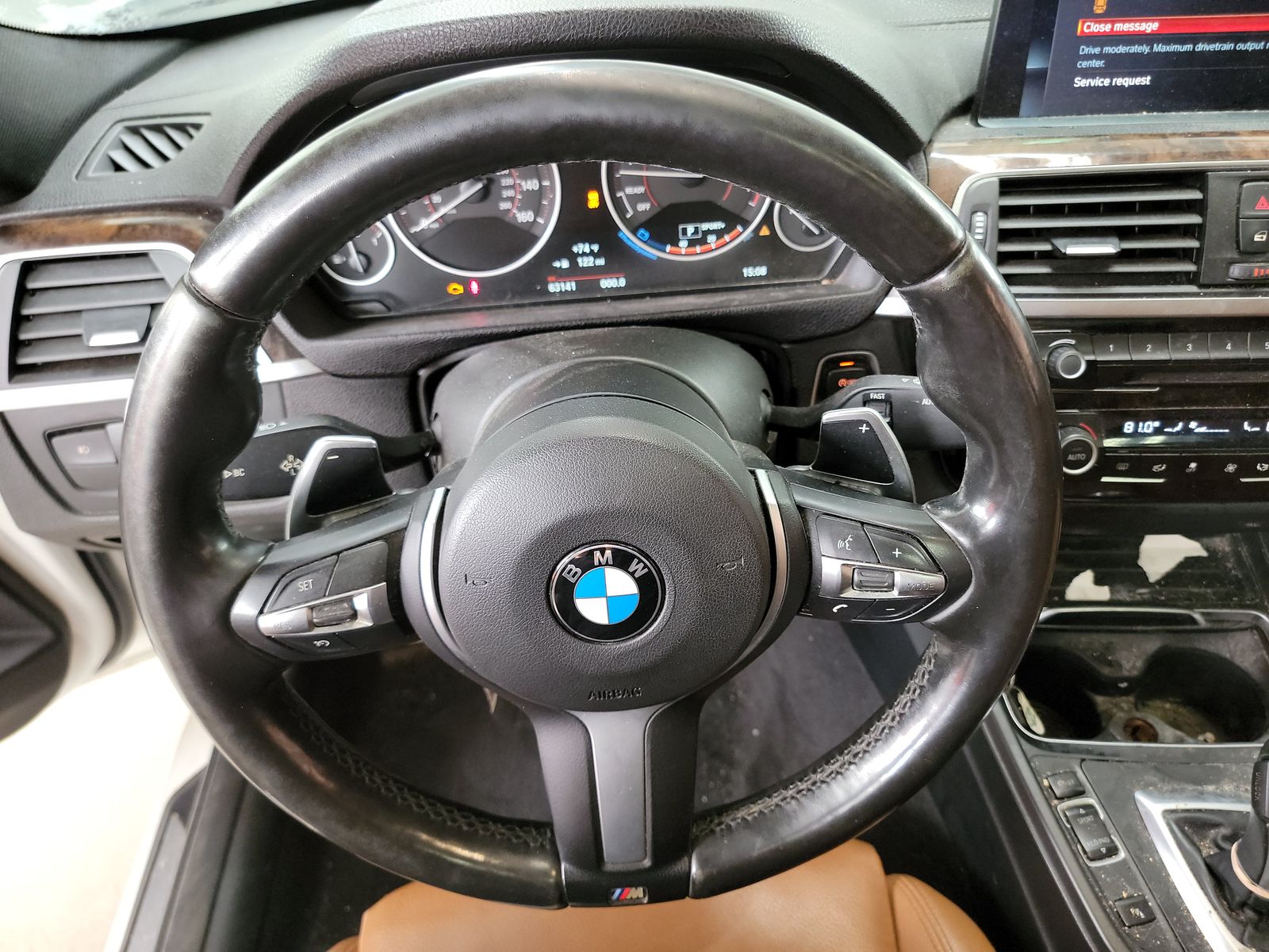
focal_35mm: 24
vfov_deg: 56.8
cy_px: 476
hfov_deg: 71.6
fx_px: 880
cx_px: 634
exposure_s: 1/30
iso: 779
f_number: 1.8
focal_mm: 6.7
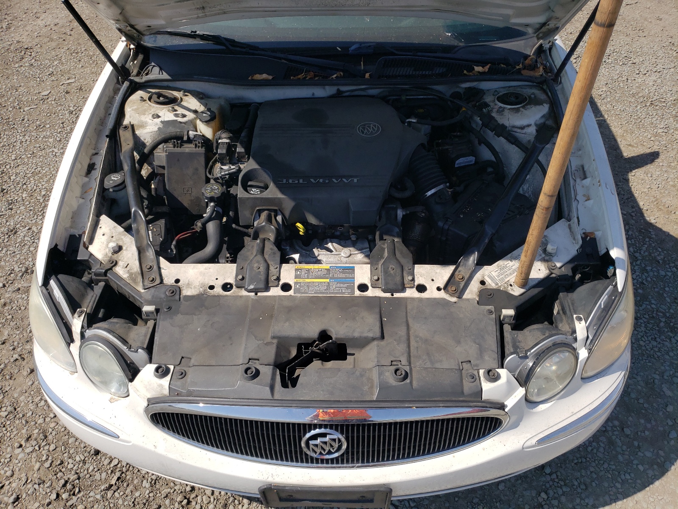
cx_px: 339
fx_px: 509
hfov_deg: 67.3
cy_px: 254
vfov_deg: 53.1
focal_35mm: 26
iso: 50
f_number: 1.5
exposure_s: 1/5000
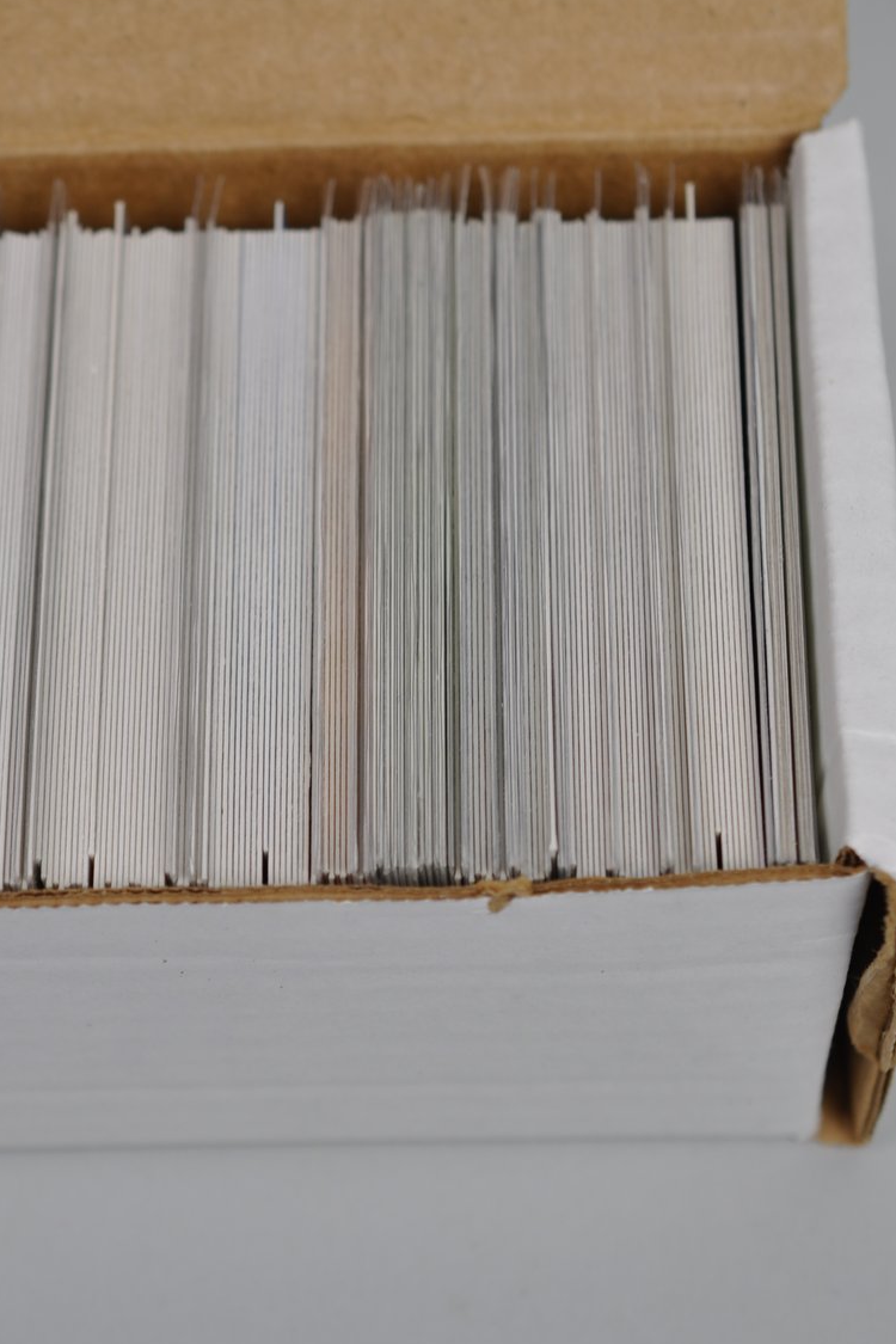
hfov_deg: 15.0
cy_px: 672
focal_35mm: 91
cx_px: 214
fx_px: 3397
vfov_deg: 22.4
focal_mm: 40
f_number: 4.5
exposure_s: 1/80
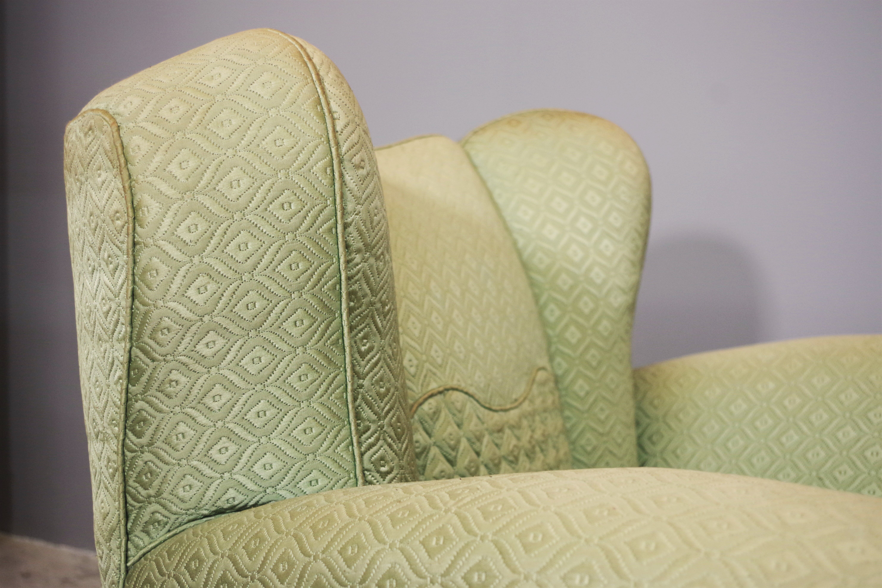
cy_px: 294
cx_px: 441
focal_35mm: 46
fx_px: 1127
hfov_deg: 42.7
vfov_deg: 29.2
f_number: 4
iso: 800
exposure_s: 1/60
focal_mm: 30.63
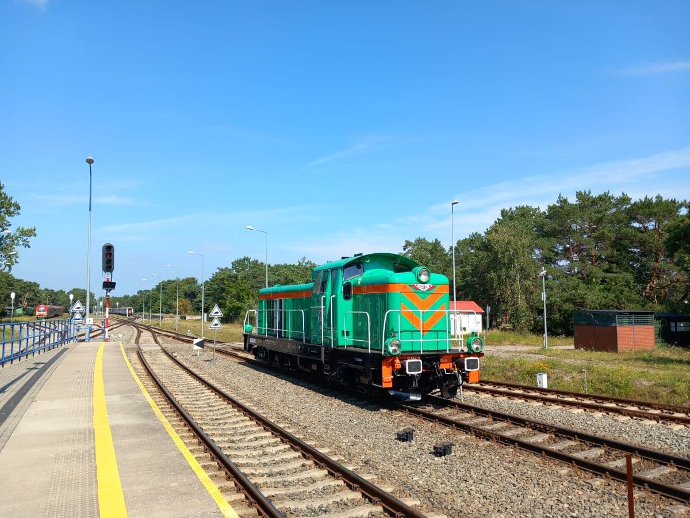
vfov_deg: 51.4
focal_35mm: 27
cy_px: 259
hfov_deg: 65.3
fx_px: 538
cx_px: 345
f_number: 1.8
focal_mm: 4
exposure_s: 1/404
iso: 20
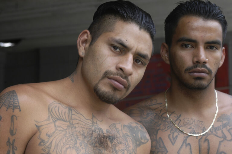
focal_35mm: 87
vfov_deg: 15.7
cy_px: 77
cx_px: 116
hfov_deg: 23.4
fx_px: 560
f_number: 5.6
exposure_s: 1/125
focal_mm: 58
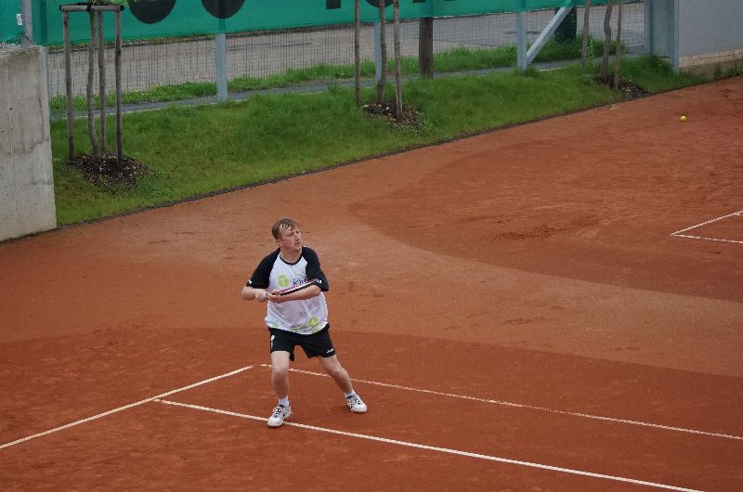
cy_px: 246
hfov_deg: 18.2
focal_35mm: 112
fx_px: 2317
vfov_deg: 12.1
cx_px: 372
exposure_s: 1/2000
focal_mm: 75
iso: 800
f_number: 4.5
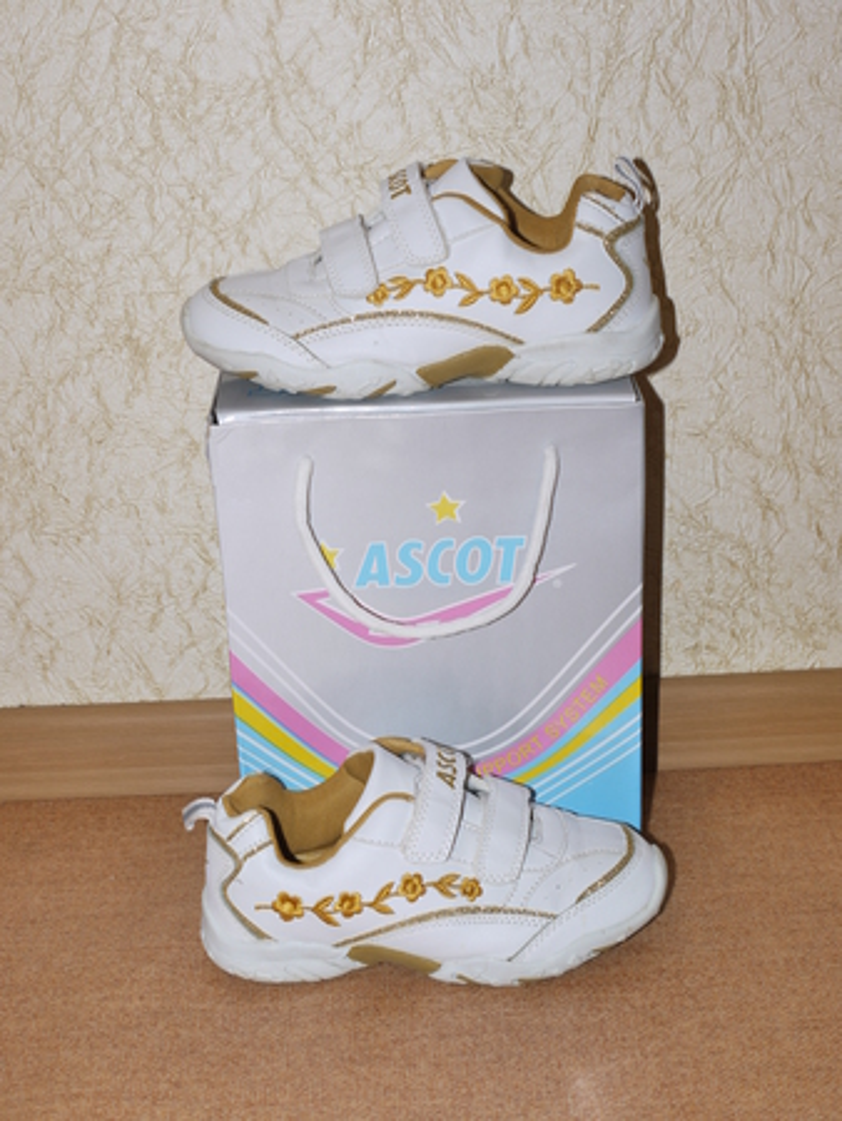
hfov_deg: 25.3
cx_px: 421
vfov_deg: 33.2
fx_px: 1879
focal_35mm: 58
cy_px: 560
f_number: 5.2
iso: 160
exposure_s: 1/30
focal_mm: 29
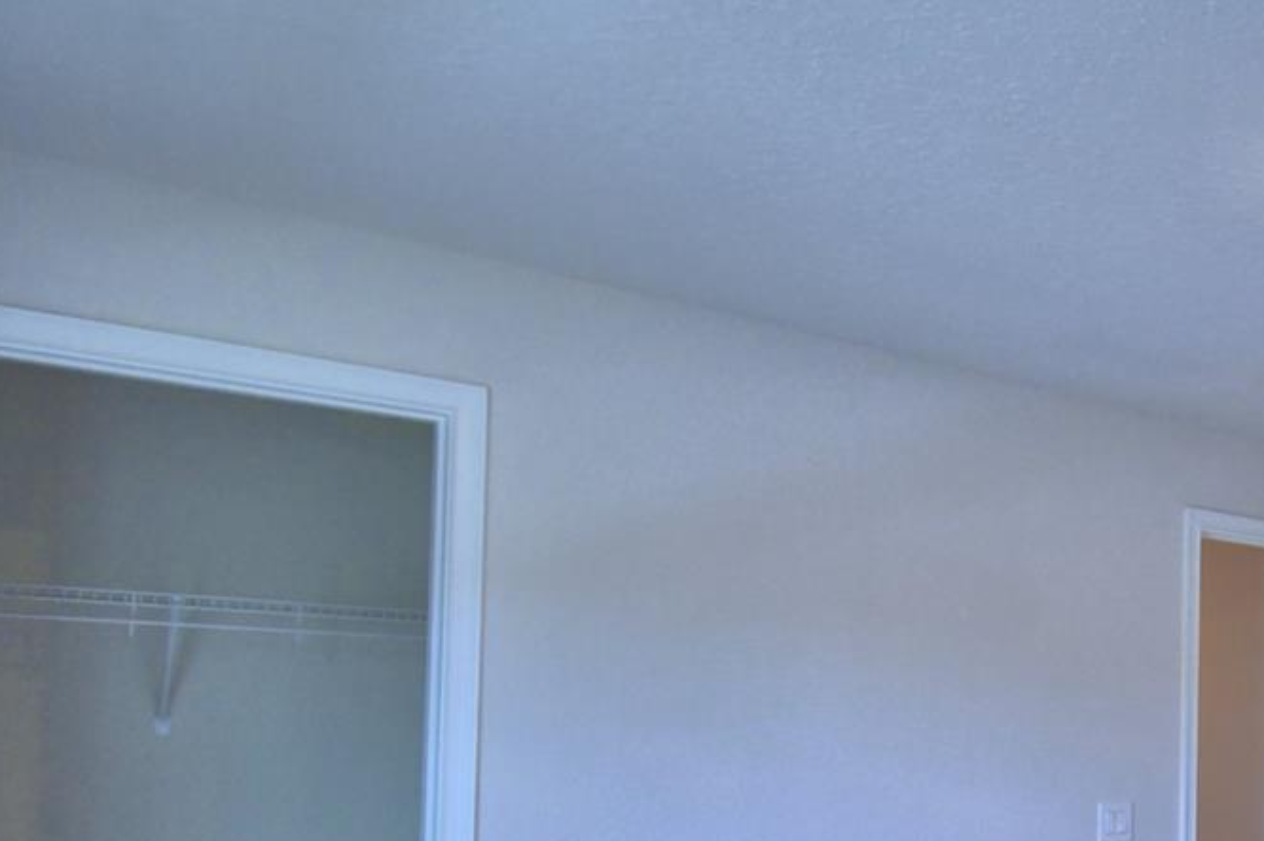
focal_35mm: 36
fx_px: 1263
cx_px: 1292
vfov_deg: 35.5
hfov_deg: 44.4
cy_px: 691
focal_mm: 10
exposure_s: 1/80
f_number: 4.5
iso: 400
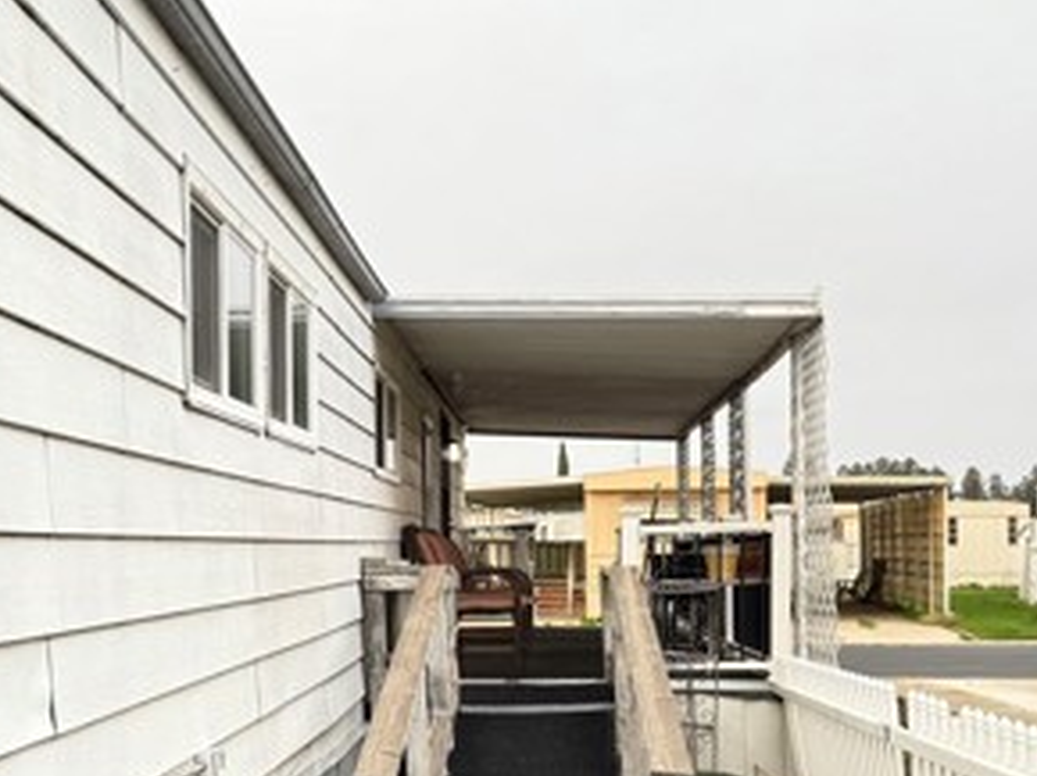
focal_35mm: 53
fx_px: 1586
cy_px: 533
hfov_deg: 35.6
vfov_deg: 27.3
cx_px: 297
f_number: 1.78
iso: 80
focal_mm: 6.76
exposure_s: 1/129
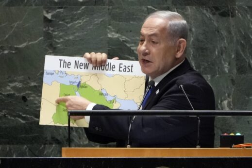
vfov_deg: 2.3
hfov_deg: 3.4
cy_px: 84
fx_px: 4200
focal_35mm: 600
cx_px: 126
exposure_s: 1/250
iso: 6400
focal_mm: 400
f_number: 5.6
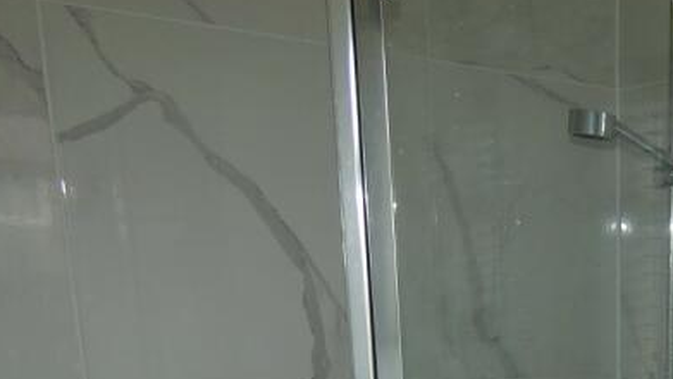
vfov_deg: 18.8
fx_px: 1017
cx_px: 807
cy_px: 556
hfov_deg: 30.9
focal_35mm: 57
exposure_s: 1/60
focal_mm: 3.6
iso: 80
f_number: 2.8
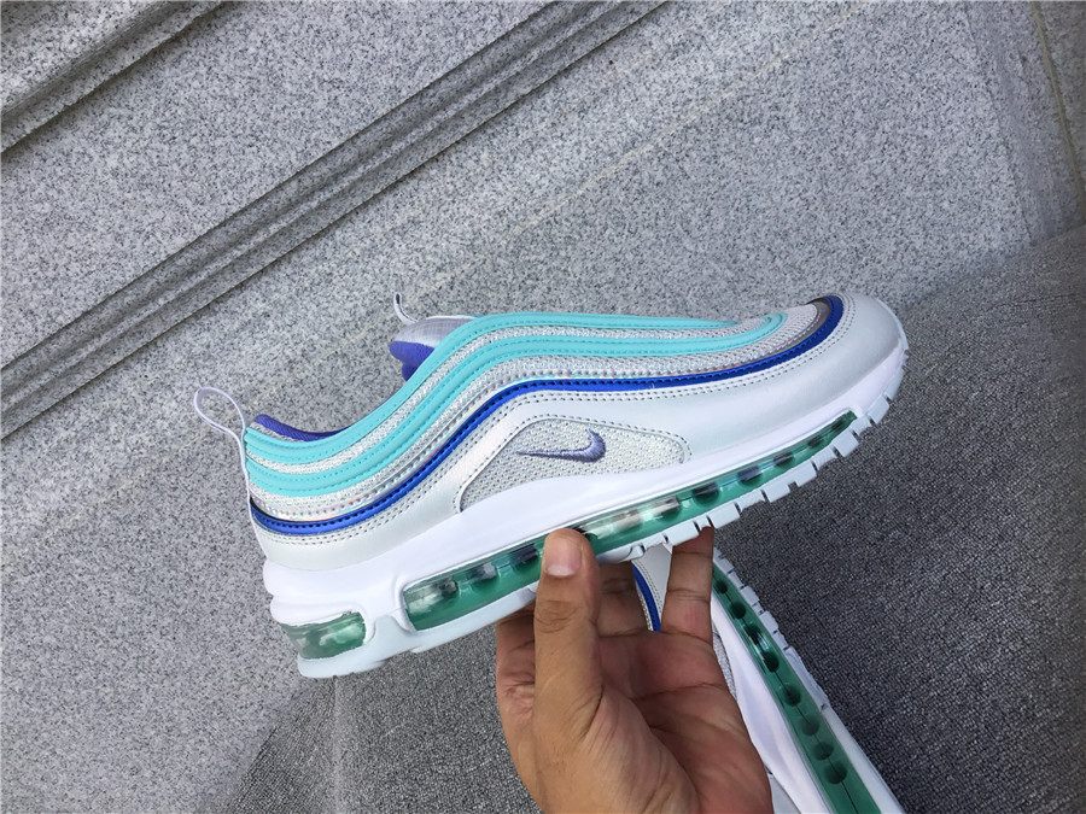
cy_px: 407
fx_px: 973
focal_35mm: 31
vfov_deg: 45.4
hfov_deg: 58.4
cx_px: 543
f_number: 2.4
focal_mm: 3.3
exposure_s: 1/365
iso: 25
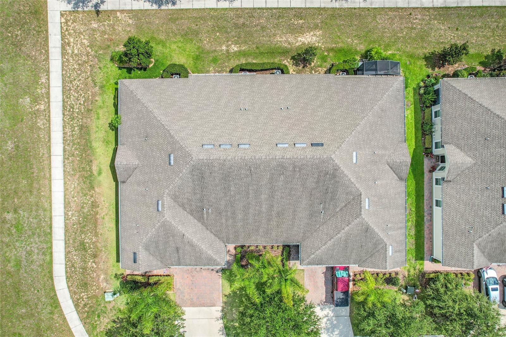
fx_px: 309
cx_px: 253
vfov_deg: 57.2
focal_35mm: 22
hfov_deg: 78.6
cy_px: 168
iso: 100
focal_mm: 8.38
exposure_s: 1/320
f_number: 2.8
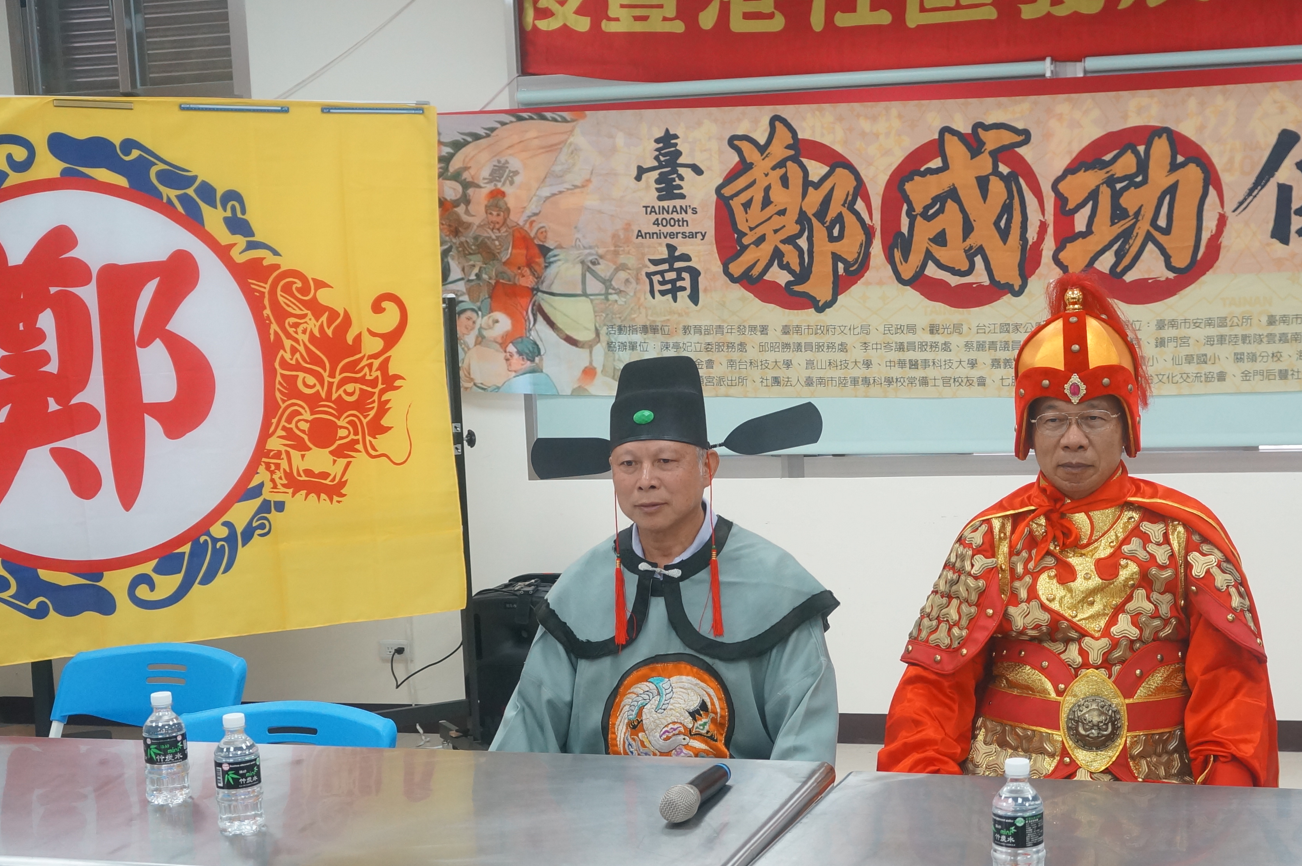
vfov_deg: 26.5
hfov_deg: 38.8
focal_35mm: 51
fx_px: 1833
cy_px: 543
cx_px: 838
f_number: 4
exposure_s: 1/160
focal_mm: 23
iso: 800
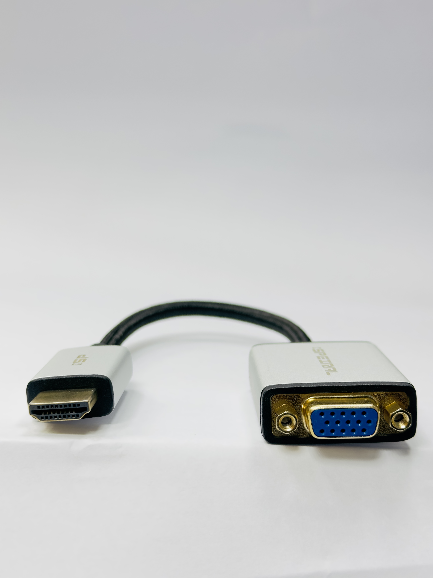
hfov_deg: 30.3
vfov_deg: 39.7
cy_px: 289
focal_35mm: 48
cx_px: 216
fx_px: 801
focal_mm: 6.86
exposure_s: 1/100
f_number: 1.78
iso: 64
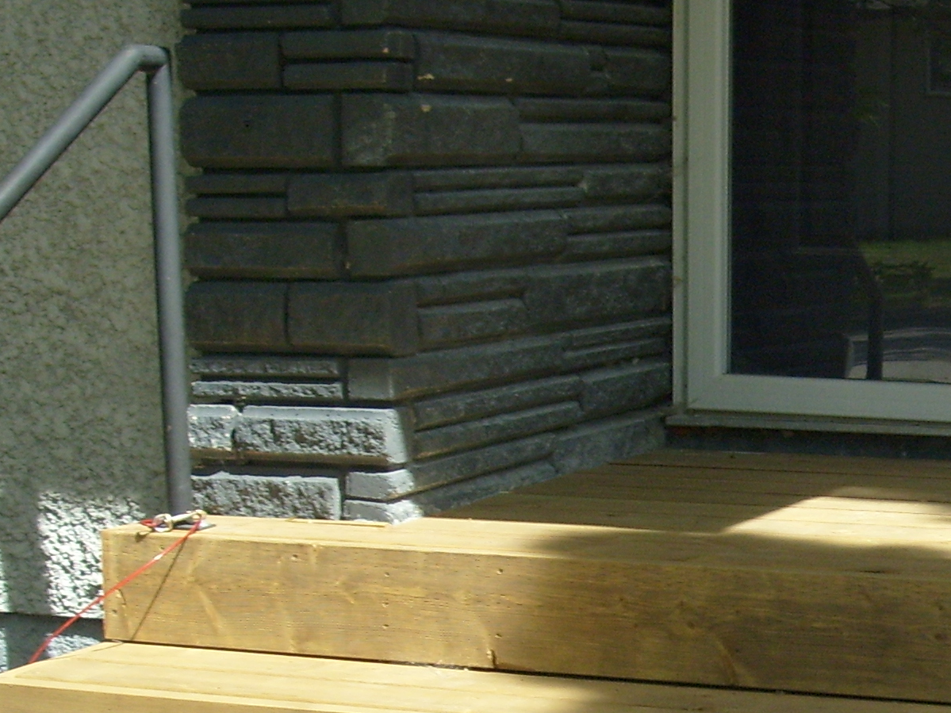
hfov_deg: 18.9
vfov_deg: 14.5
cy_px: 679
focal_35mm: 101
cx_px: 949
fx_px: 2774
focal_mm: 7.2
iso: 80
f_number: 7.7
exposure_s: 1/90
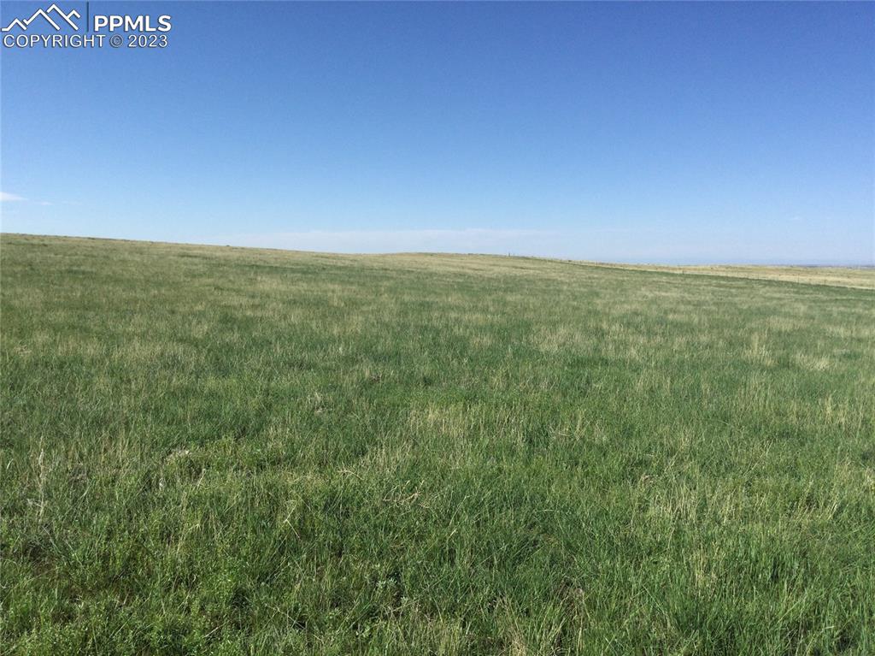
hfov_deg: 58.4
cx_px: 438
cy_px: 328
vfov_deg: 45.4
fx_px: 783
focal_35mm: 31
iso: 25
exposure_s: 1/1481
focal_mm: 3.3
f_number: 2.4
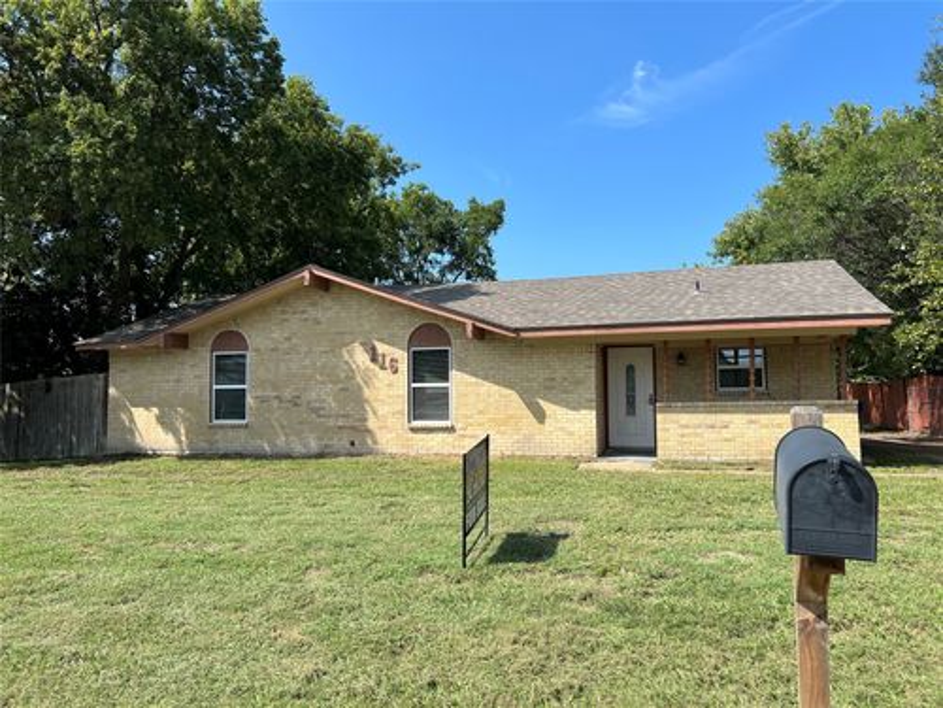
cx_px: 472
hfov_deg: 67.3
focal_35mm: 26
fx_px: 708
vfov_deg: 53.1
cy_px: 354
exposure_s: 1/2915
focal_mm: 5.7
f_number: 1.5
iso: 50
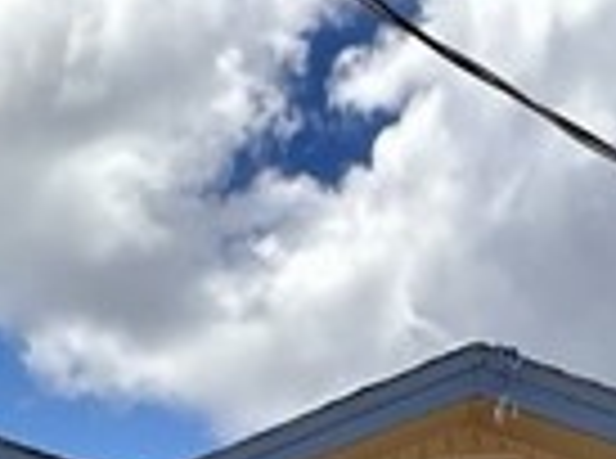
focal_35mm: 105
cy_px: 1166
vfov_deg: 11.3
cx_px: 67
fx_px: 1864
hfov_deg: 18.5
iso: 50
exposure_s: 1/1052
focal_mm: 2.22
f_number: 2.2
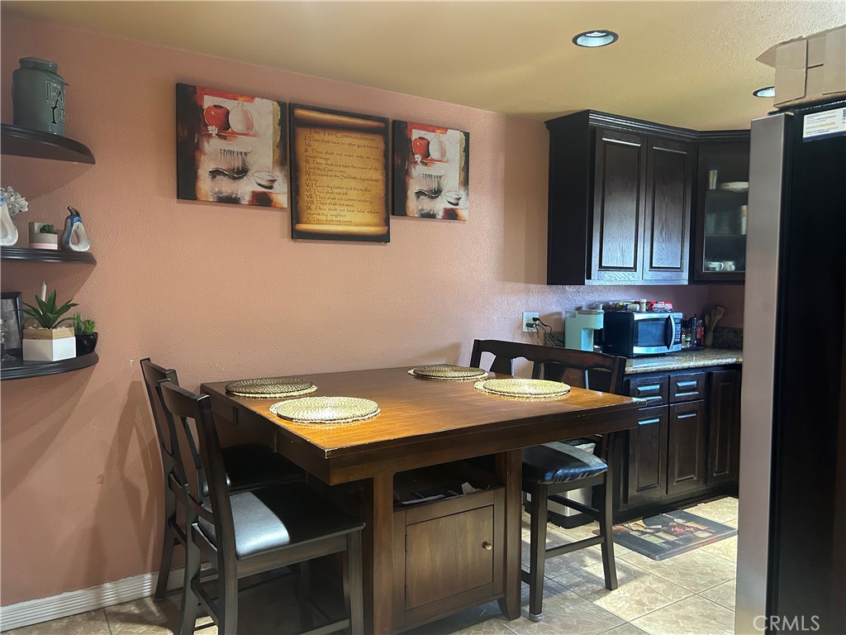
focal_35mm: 26
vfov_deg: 53.1
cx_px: 423
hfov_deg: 67.3
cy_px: 318
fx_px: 635
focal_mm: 5.7
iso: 250
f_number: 1.5
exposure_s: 1/60
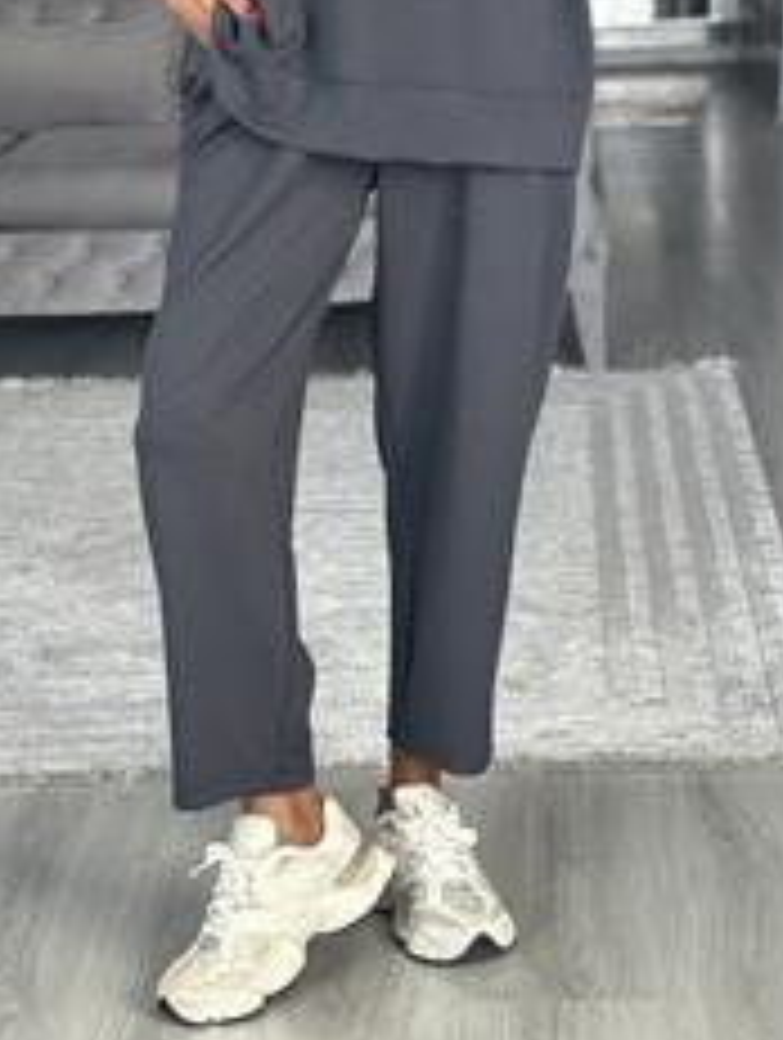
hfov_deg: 14.1
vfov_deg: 18.4
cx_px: 333
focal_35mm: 105
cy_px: 108
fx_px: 3158
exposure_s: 1/68
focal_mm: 6.86
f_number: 1.78
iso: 125
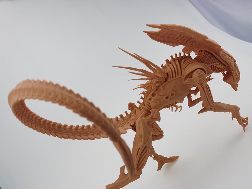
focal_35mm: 39
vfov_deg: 36.4
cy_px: 129
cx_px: 147
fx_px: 284
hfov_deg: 47.7
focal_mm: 5.56
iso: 50
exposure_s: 1/676
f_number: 1.6
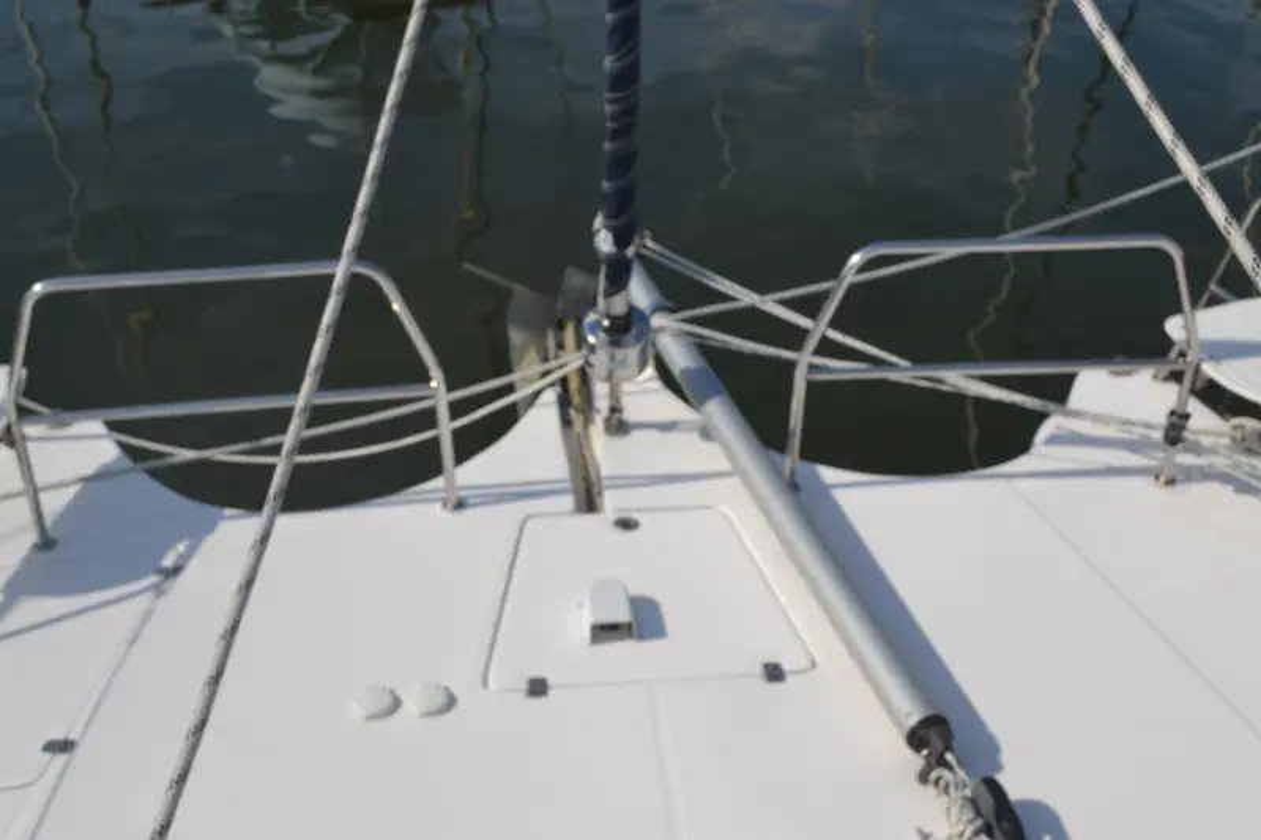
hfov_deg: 49.6
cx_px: 630
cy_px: 420
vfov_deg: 34.2
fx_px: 1366
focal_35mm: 39
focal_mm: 26
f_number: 9
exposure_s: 1/320
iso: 100
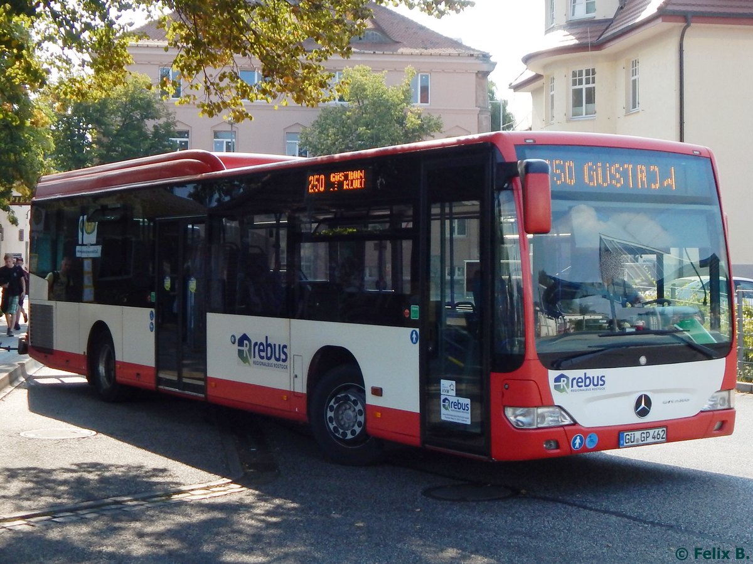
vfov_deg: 37.7
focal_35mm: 38
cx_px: 376
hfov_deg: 49.0
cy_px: 282
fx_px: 826
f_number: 3.4
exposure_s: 1/800
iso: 125
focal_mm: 6.8
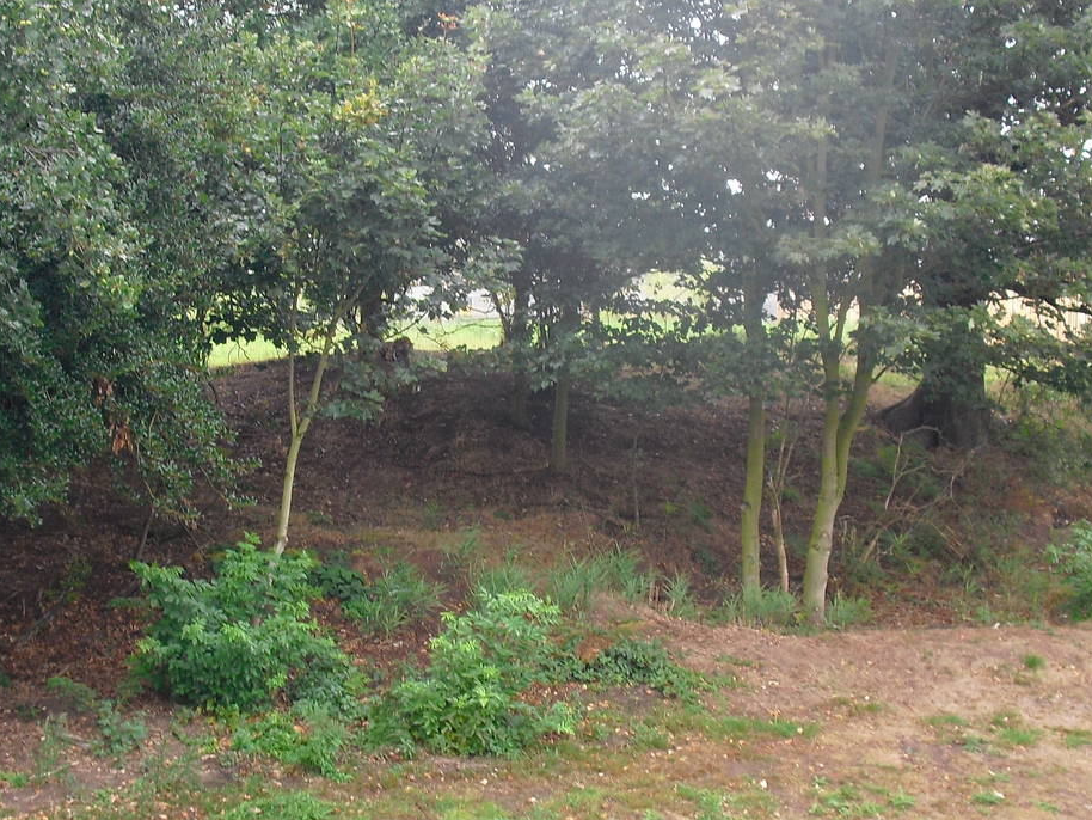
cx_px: 417
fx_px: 1988
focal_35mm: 63
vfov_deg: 23.3
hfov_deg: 30.6
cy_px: 420
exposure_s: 1/100
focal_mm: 6.3
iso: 100
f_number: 3.1
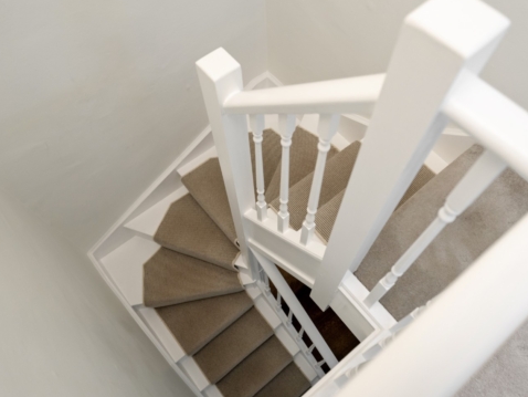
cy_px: 213
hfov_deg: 65.2
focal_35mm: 27
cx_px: 281
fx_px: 412
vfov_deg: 51.4
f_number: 2.8
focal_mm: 22
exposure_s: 1/50
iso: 1000
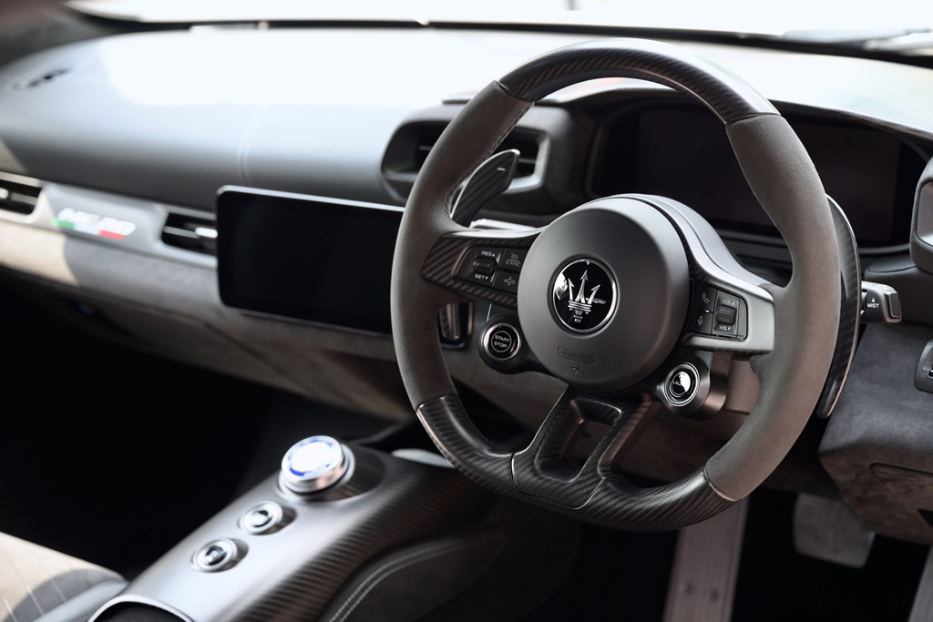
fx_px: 1633
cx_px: 466
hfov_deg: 31.9
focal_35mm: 63
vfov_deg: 21.6
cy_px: 311
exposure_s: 1/60
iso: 200
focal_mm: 63
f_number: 4
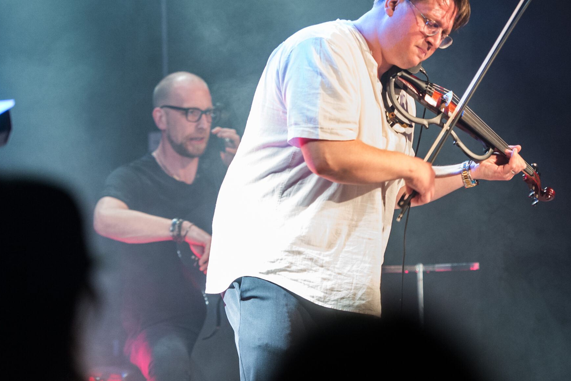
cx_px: 415
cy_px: 168
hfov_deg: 11.7
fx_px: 2791
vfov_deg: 7.8
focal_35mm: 176
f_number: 2.8
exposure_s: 1/160
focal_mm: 120
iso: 3200
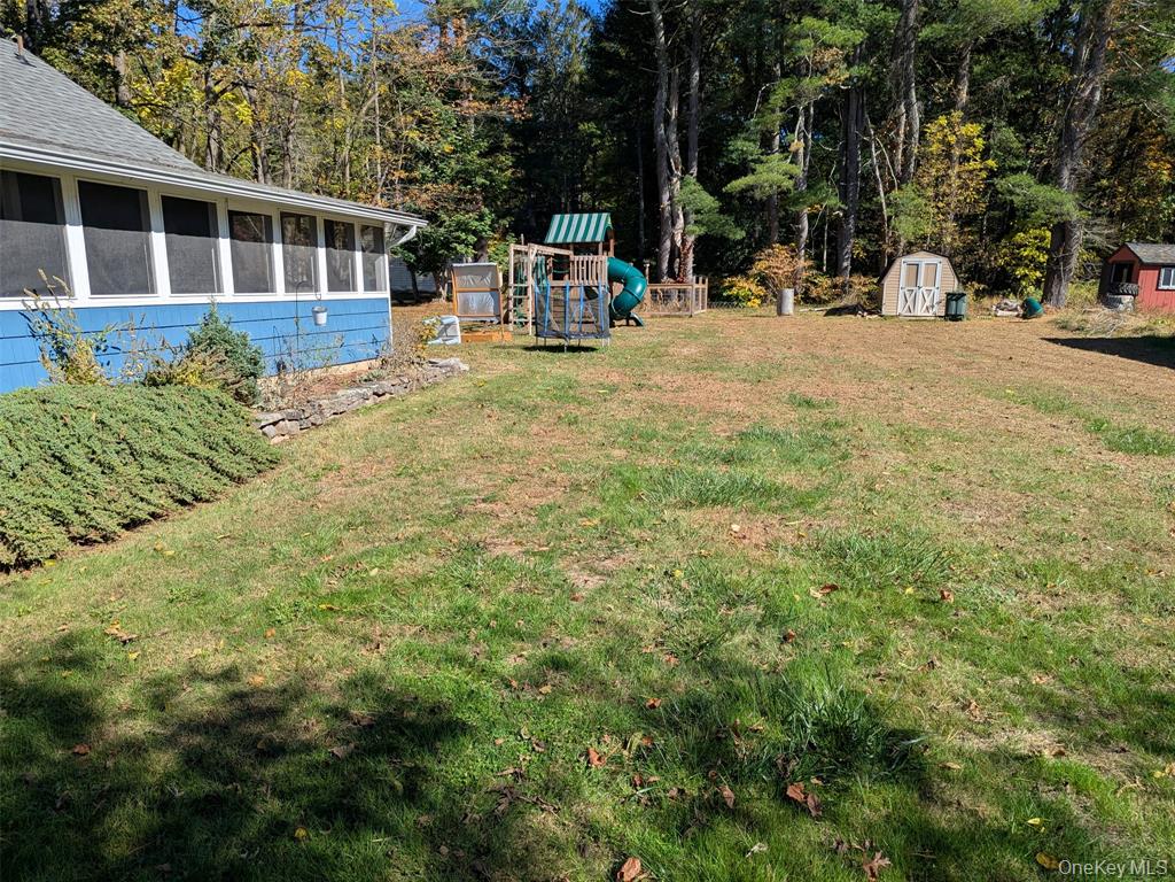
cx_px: 588
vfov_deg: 56.8
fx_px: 815
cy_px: 441
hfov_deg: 71.6
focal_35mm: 24
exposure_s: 1/1855
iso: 43
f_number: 1.85
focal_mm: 6.81
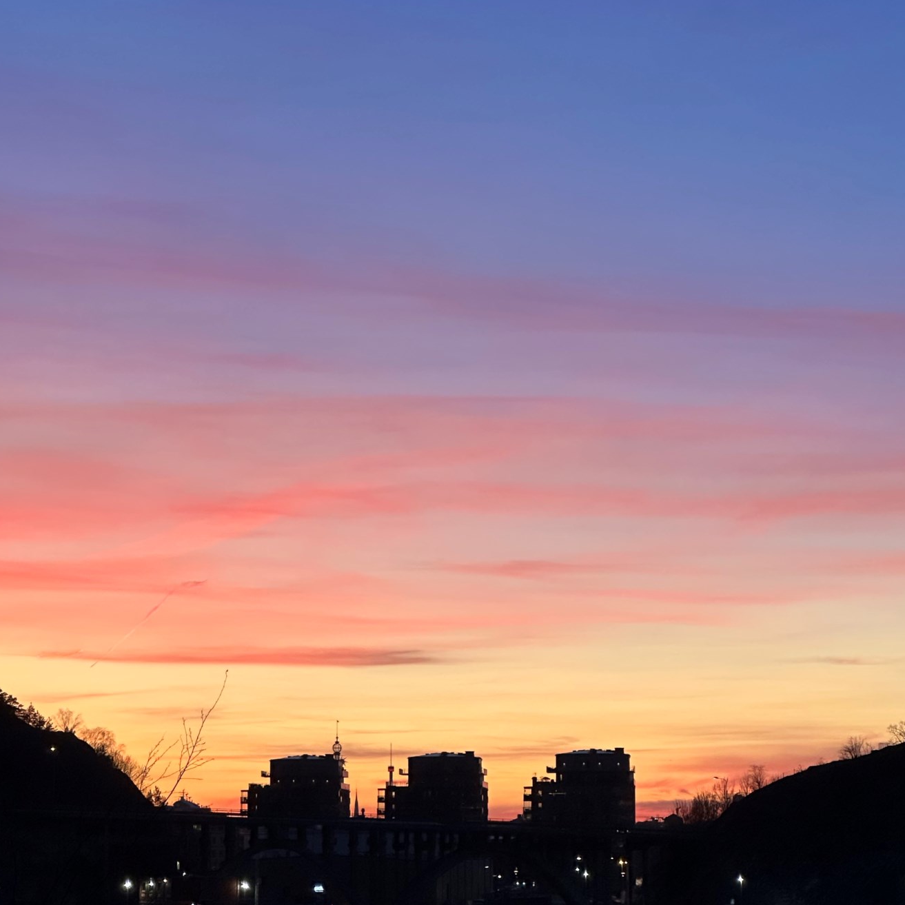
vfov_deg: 15.6
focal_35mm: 112
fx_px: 3313
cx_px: 418
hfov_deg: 15.6
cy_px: 474
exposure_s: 1/100
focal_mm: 9
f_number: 2.8
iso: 200
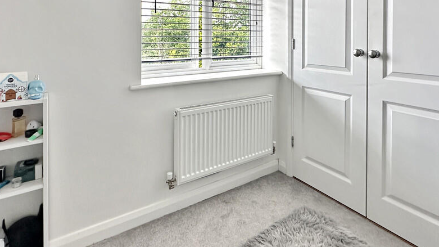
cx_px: 213
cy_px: 89
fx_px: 233
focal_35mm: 20
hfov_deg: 86.6
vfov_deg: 55.0
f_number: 2.2
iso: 320
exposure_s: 1/99
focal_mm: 2.22
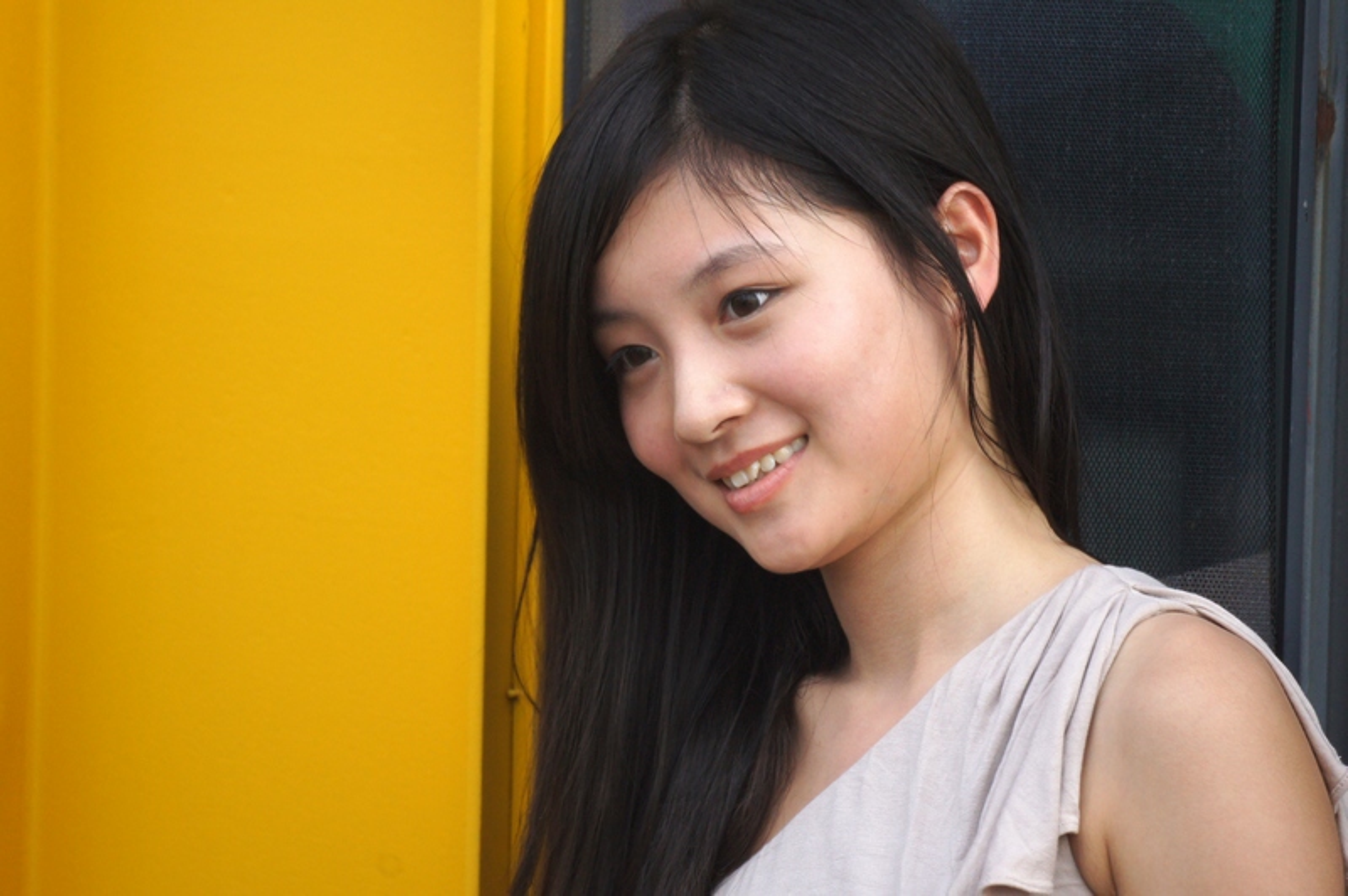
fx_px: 28060
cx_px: 674
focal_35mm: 750
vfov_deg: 1.8
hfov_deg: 2.8
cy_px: 448
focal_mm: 500
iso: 640
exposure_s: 1/500
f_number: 8
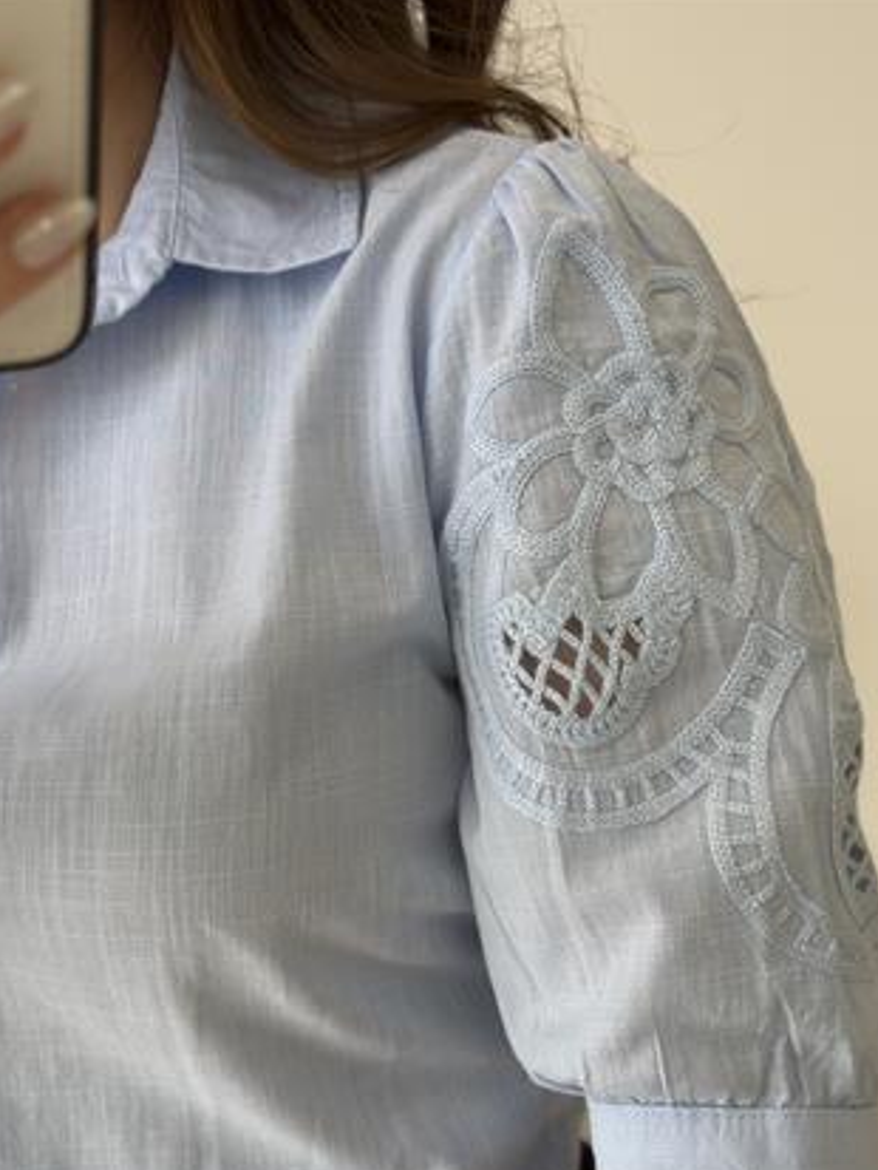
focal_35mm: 62
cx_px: 447
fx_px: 2096
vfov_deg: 31.0
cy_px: 741
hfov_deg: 23.7
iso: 80
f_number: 1.78
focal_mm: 6.86
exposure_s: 1/646
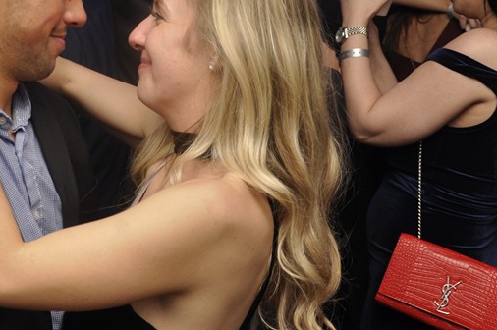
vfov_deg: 16.4
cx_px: 96
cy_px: 124
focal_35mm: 83
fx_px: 1144
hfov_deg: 24.1
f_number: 5
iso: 400
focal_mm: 28
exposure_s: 1/60
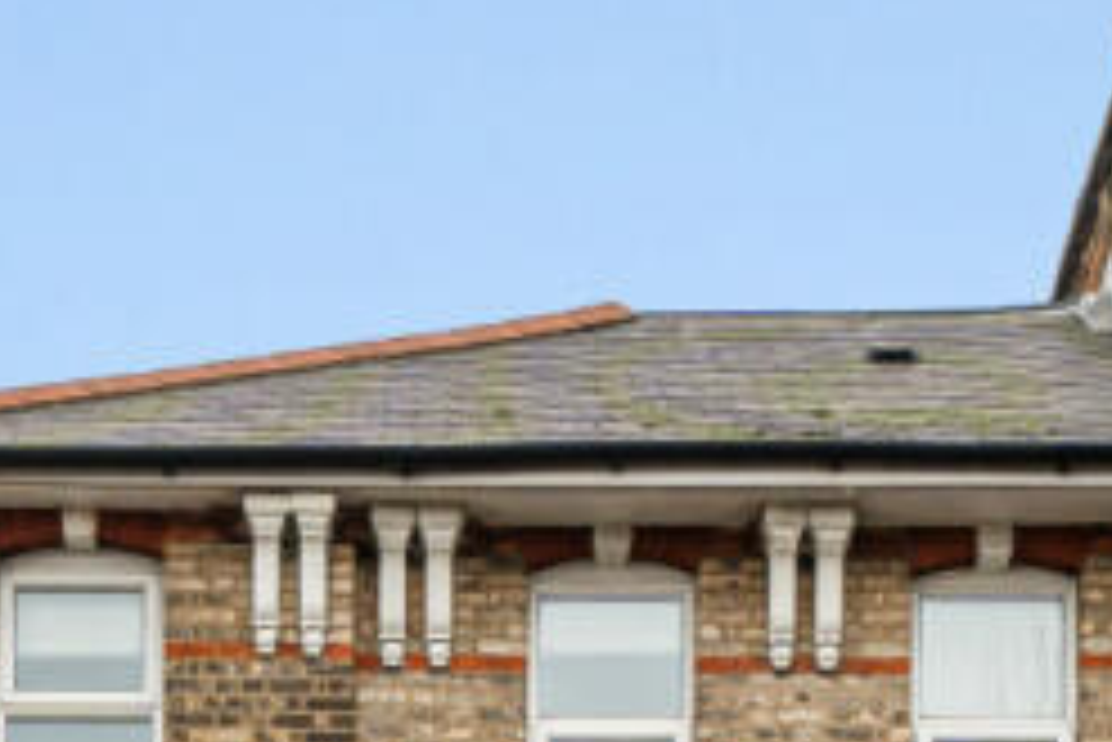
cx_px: 738
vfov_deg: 8.7
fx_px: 4605
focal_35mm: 149
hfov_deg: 13.7
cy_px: 1515
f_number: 8
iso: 400
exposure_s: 1/125
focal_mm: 24
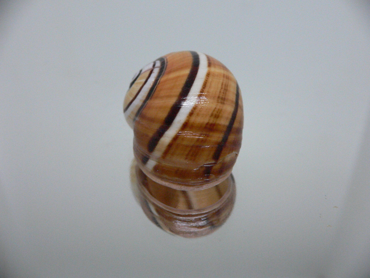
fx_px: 374
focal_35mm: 35
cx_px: 185
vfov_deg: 40.7
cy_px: 139
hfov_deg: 52.6
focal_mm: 4.6
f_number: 2.8
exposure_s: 1/50
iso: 200
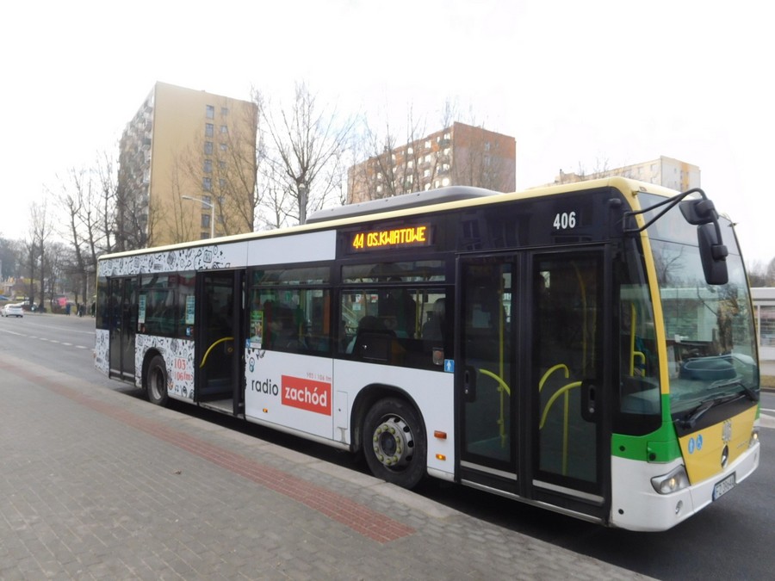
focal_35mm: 25
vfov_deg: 54.9
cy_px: 290
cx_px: 388
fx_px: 560
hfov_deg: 69.4
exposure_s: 1/250
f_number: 3.4
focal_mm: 4.5
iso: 125
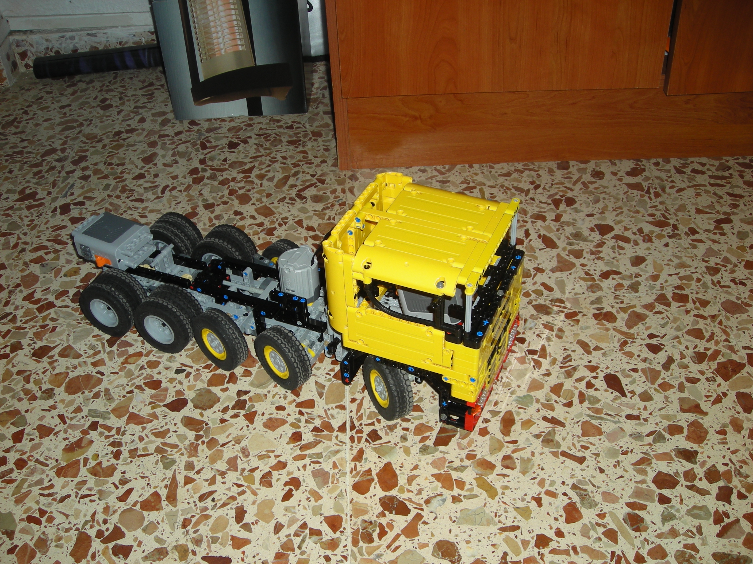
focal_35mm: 38
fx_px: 827
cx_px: 376
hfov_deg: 49.0
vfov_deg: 37.7
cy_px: 282
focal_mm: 6.3
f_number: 3.2
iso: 50
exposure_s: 1/60
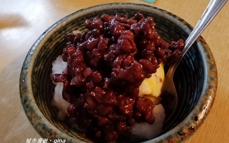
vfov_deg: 44.5
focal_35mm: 28
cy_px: 71
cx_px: 115
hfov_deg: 66.5
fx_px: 175
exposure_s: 1/30
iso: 640
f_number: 2.2
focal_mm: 3.81
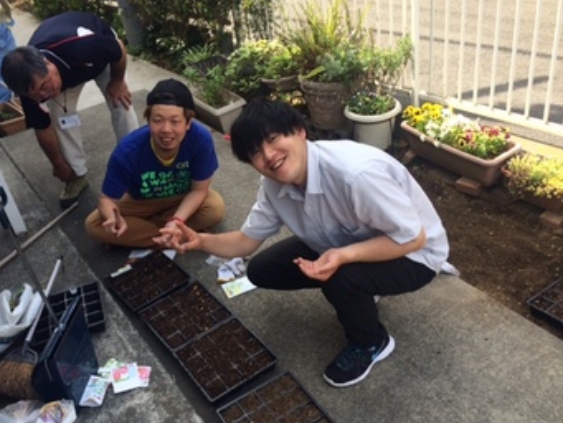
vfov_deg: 41.8
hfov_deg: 53.7
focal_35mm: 34
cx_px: 238
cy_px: 228
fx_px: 553
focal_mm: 4.15
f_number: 2.2
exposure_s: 1/432
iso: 32
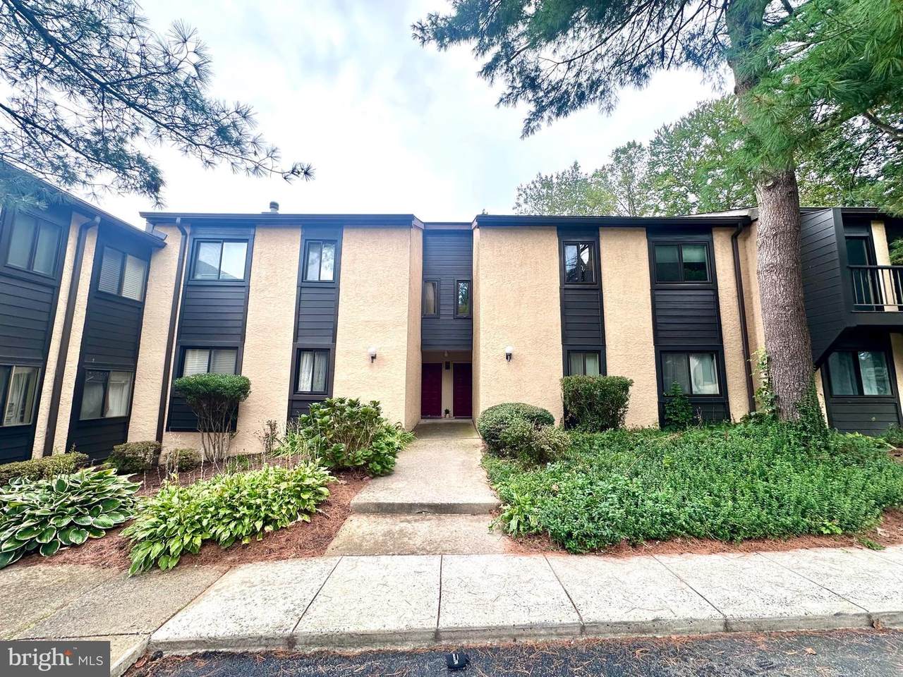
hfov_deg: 102.1
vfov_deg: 85.7
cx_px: 452
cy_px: 338
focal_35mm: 14
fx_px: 365
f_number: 2.2
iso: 40
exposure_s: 1/171
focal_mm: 2.22
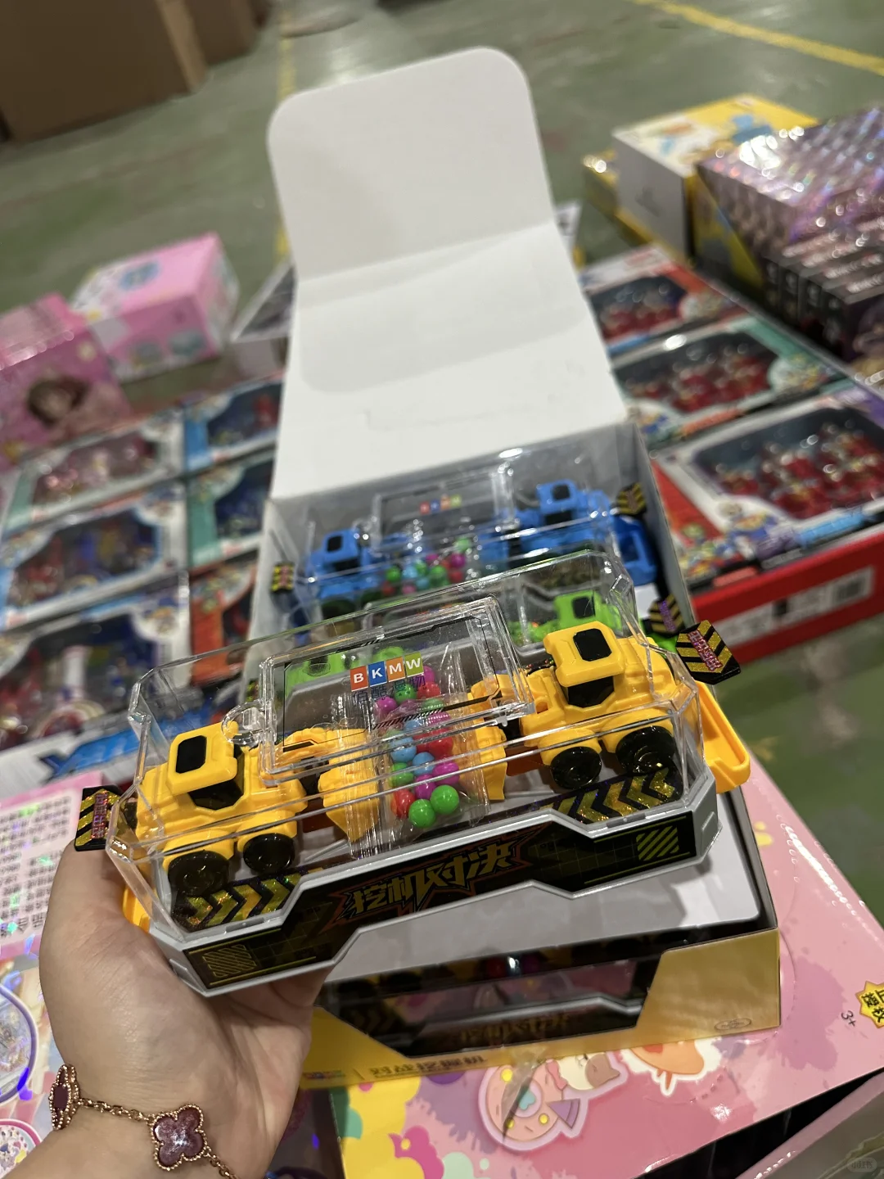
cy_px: 590
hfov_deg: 56.8
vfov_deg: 71.6
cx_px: 442
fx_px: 817
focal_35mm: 24
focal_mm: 6.86
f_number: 1.78
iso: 400
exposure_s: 1/50
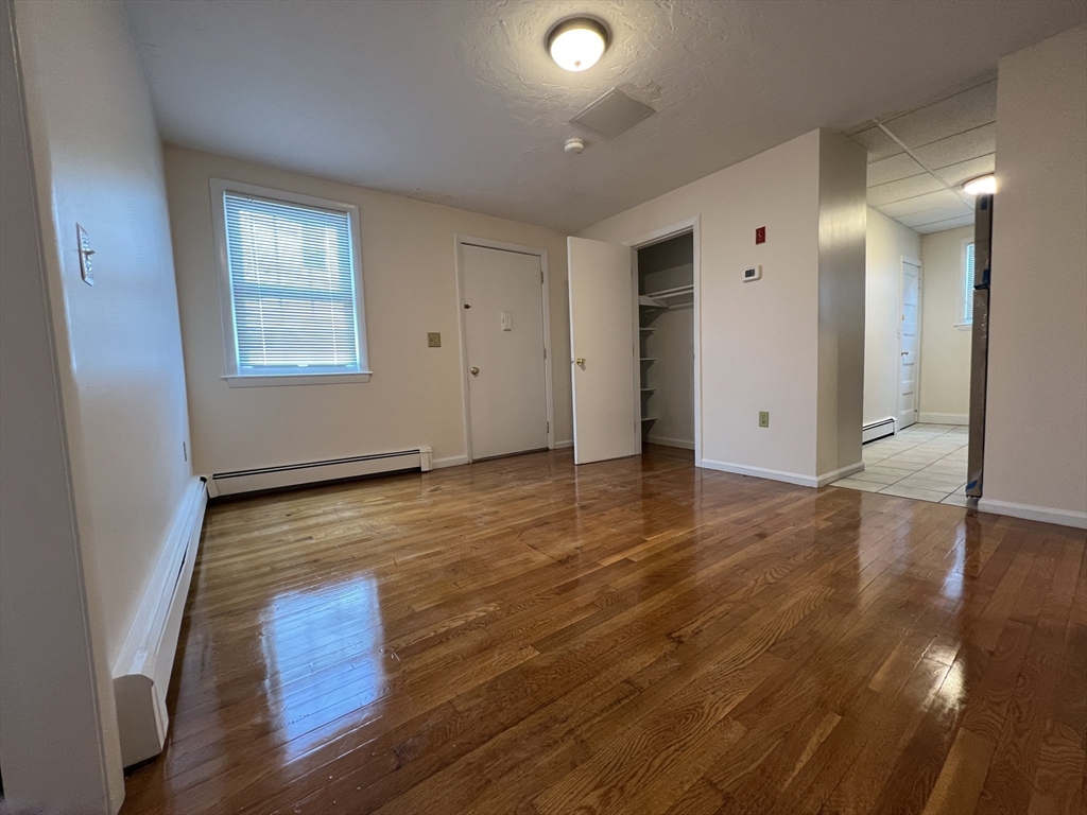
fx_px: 408
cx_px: 544
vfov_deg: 89.9
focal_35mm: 13
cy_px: 408
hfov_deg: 106.2
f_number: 1.8
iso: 250
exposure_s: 1/60
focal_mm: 1.57
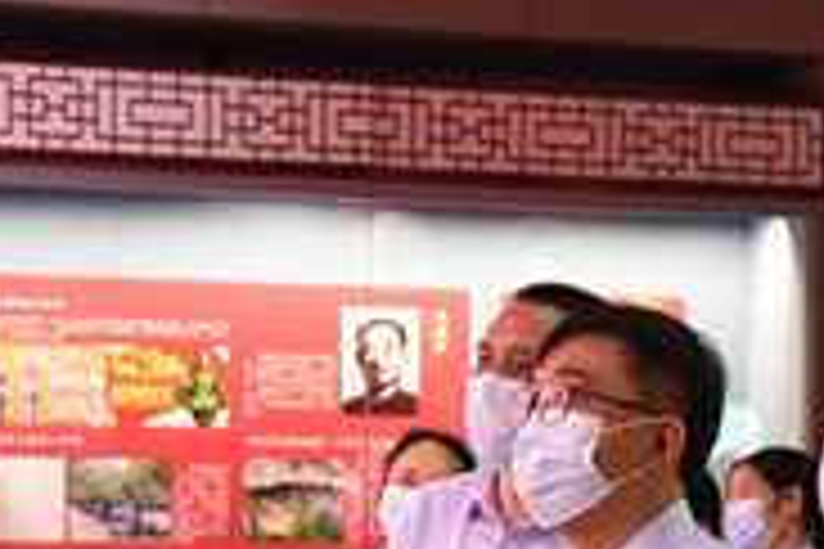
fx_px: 2609
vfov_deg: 11.8
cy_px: 605
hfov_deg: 17.8
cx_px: 639
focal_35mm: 114
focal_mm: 38
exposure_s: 1/50
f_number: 4
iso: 3200
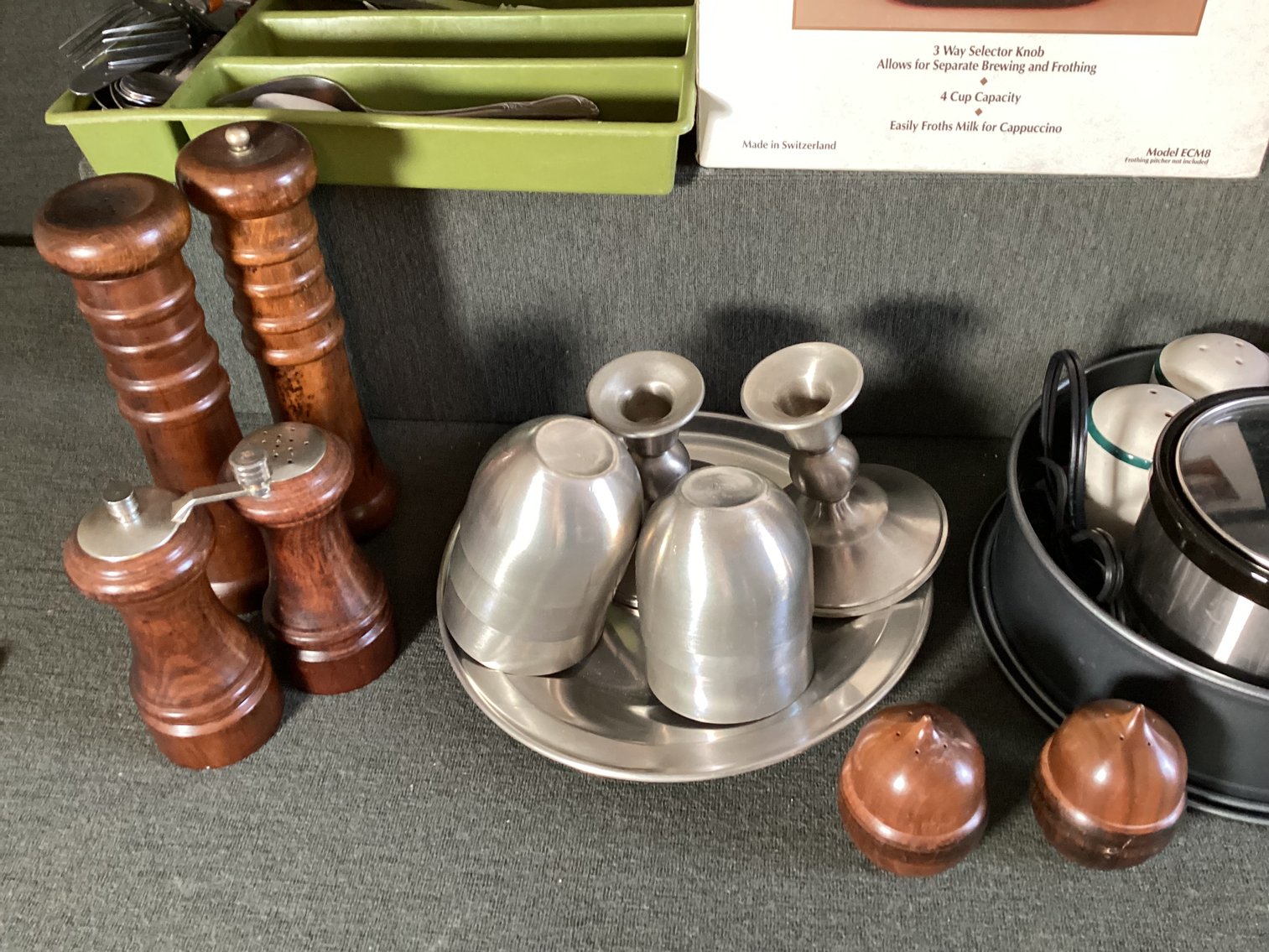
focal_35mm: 31
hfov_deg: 58.3
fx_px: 1137
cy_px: 476
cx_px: 634
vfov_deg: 45.4
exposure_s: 1/33
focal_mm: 3.3
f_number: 2.4
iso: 320
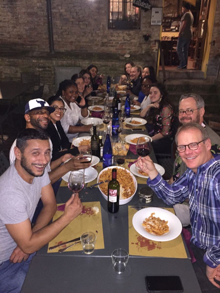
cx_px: 110
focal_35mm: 29
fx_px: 246
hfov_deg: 48.2
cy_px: 146
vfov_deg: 61.7
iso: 320
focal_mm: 4.15
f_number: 2.2
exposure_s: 1/17
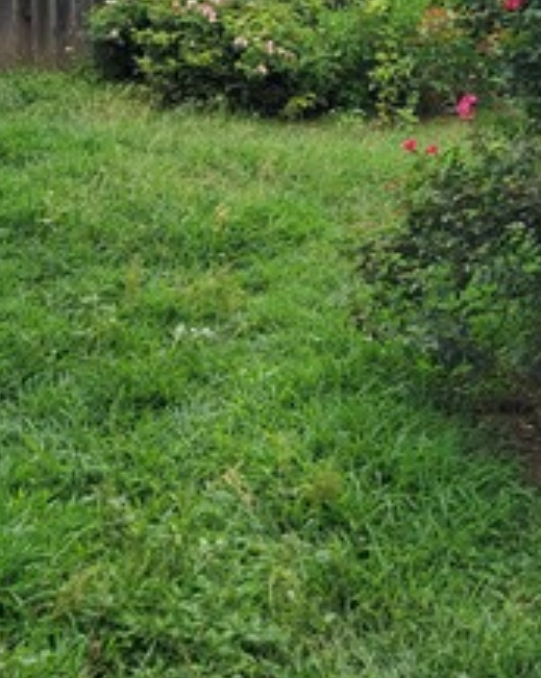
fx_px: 1504
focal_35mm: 75
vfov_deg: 25.1
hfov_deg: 20.4
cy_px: 172
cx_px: 266
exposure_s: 1/994
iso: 40
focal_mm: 5.4
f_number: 1.8
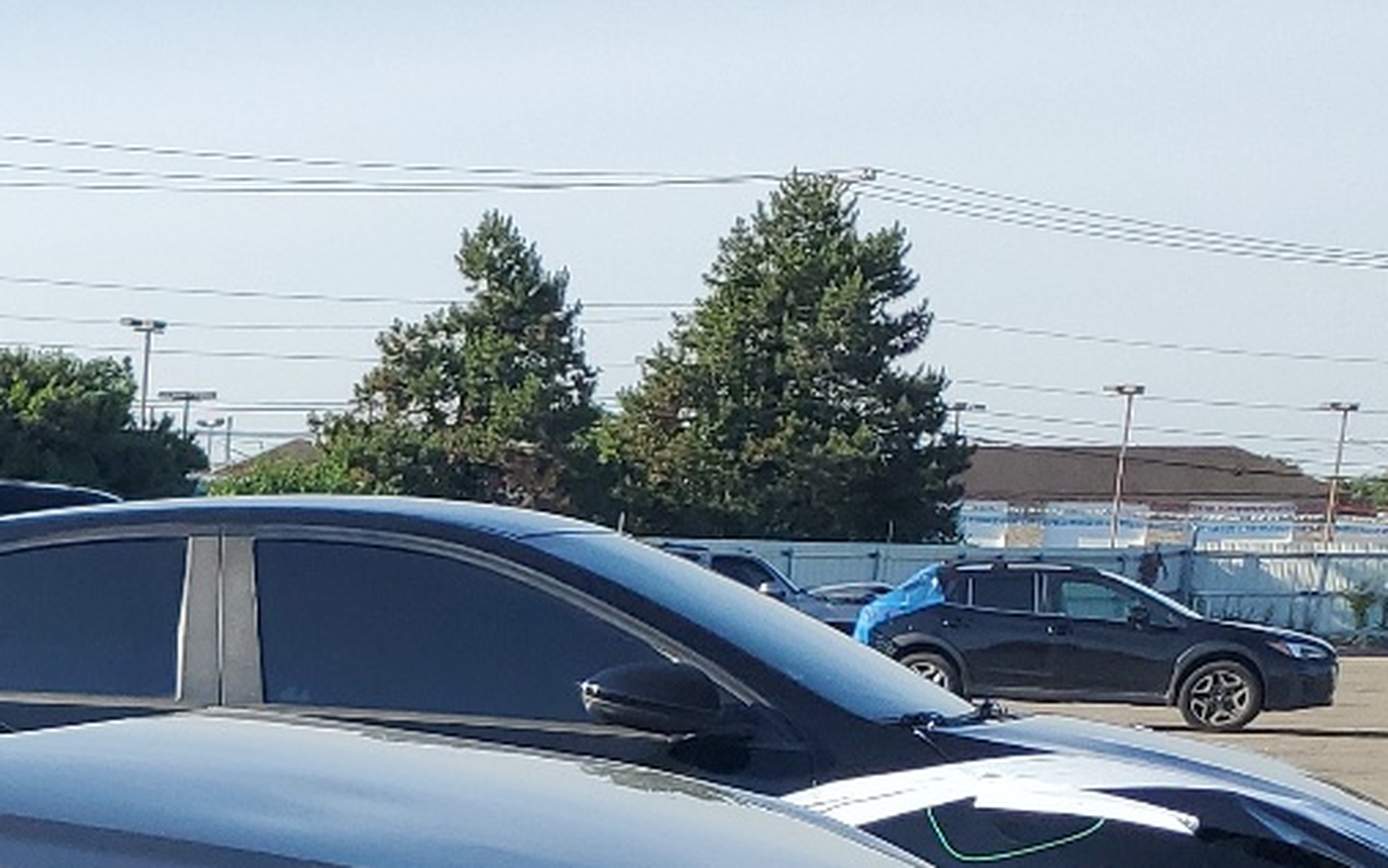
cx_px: -619
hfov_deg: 20.7
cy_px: 1391
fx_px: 3291
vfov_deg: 13.9
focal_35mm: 87
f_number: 1.5
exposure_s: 1/2500
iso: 50
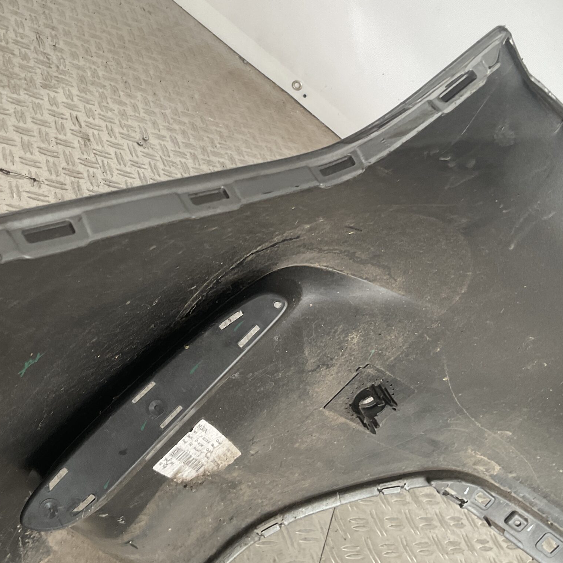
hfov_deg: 38.8
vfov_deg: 38.9
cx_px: 202
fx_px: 791
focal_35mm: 43
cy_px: 210
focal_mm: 3
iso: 50
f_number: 1.8
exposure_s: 1/120
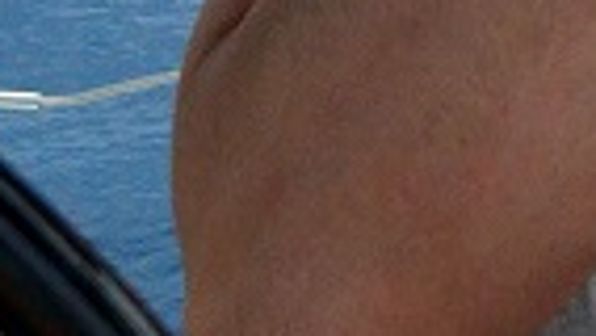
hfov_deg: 8.8
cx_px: 661
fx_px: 3842
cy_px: -821
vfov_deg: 4.7
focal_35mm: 243
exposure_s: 1/8000
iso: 2500
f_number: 6.3
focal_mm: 22
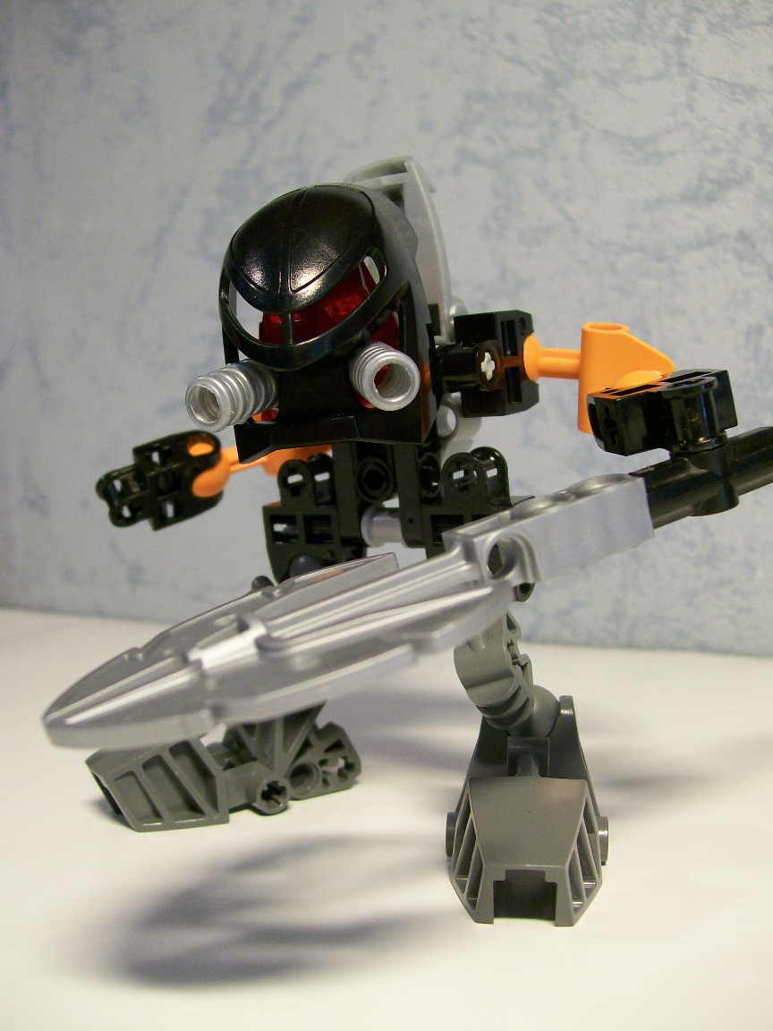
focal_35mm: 36
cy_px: 516
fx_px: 1072
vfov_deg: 51.4
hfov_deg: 39.7
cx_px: 386
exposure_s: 1/24.1
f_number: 2.7
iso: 160
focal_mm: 6
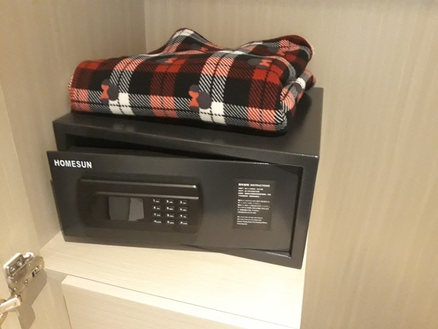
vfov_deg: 51.4
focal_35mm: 27
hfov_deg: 65.3
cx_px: 219
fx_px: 342
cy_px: 164
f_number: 1.7
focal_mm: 3.71
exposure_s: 1/10
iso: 800
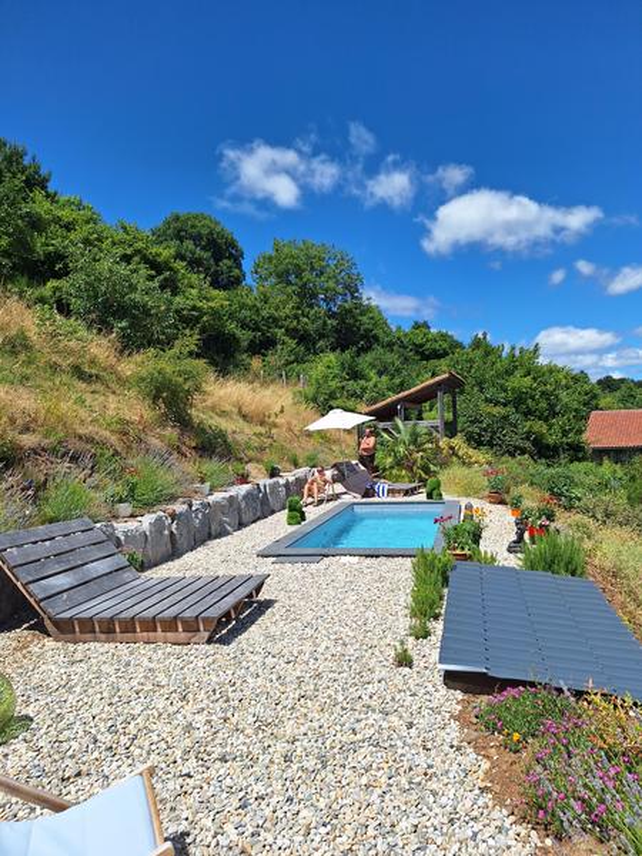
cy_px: 428
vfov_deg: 73.9
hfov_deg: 58.9
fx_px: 569
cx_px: 321
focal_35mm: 23
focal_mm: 5.54
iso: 40
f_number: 1.8
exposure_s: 1/3774
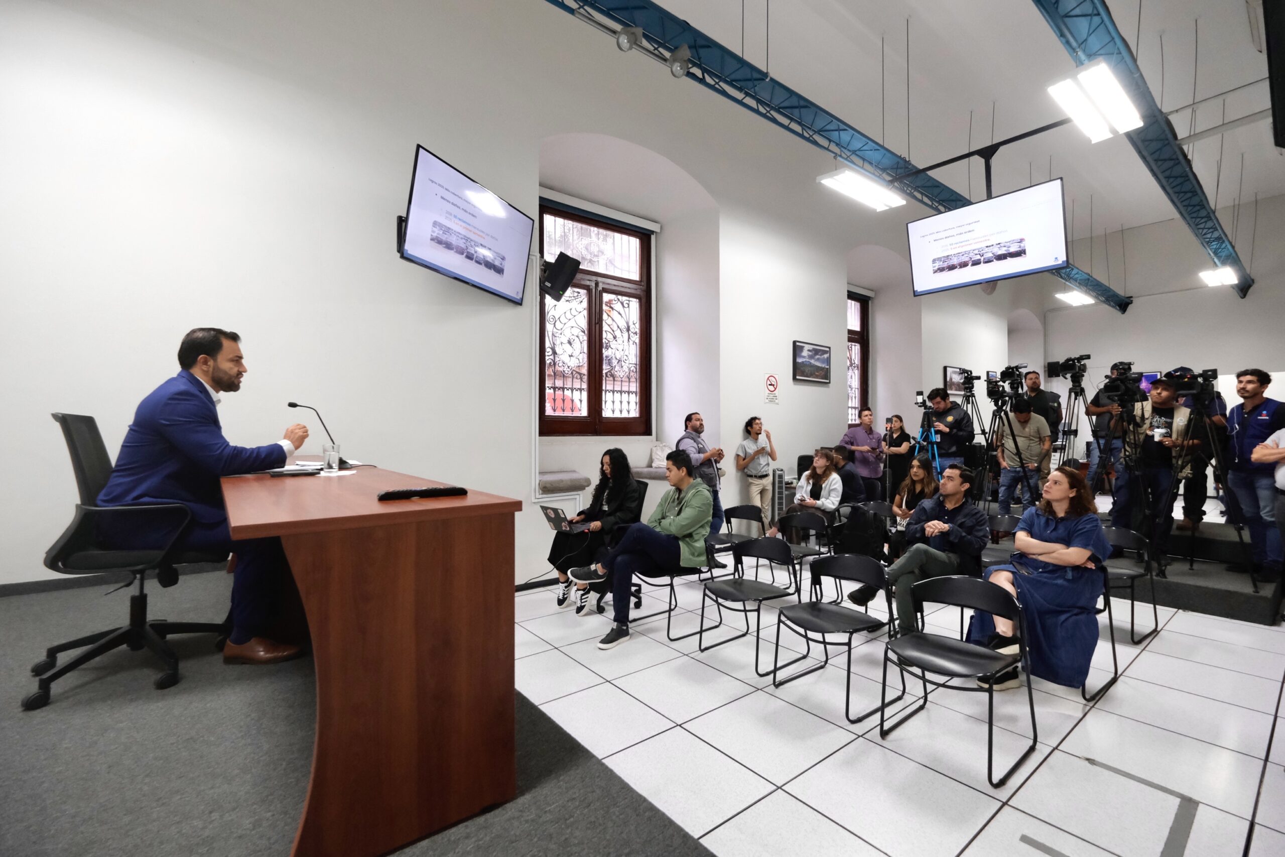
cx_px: 642
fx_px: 535
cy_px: 428
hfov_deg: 100.4
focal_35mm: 15
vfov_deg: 77.3
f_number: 4
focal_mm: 10
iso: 3200
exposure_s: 1/250
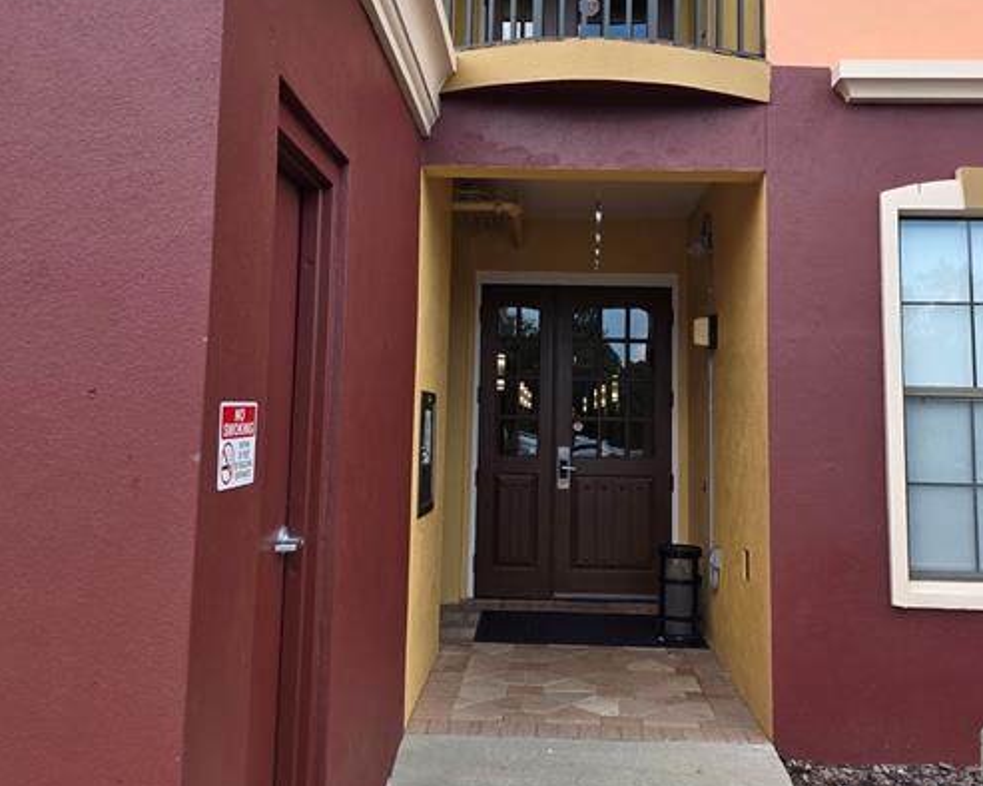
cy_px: 301
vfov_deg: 41.9
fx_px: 1018
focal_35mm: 35
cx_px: 540
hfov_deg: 51.5
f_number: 1.7
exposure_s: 1/1321
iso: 80
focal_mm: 6.3
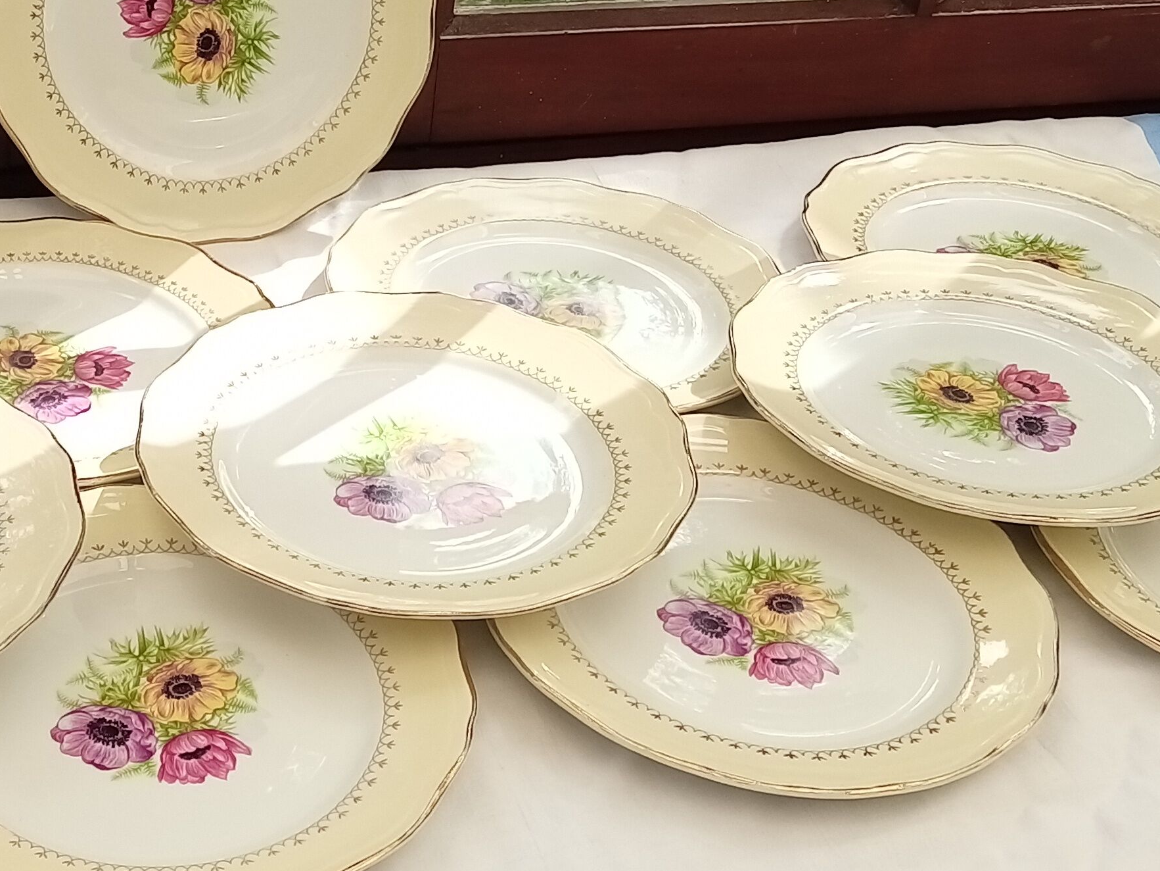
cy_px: 370
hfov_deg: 29.1
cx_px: 345
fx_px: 2212
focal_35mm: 66
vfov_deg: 22.2
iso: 110
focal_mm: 3.57
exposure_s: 1/740
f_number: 1.8
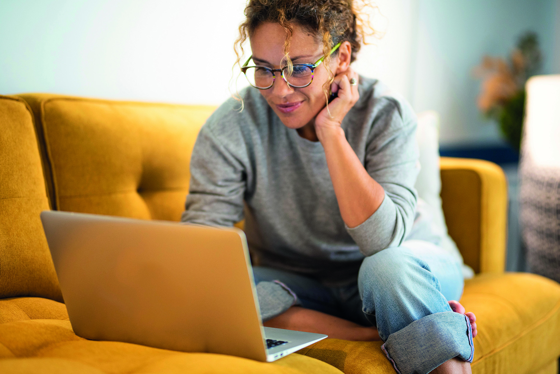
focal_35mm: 85
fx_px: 1323
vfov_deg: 16.1
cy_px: 187
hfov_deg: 23.9
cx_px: 280
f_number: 1.4
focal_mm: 85
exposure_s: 1/125
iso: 800
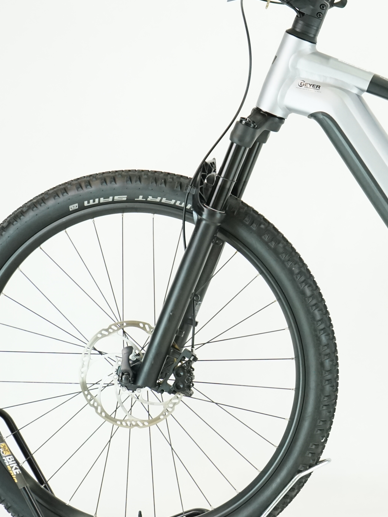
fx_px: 1734
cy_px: 234
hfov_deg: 12.4
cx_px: 490
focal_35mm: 116
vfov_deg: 17.0
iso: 2000
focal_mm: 55
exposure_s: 1/200
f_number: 5.6
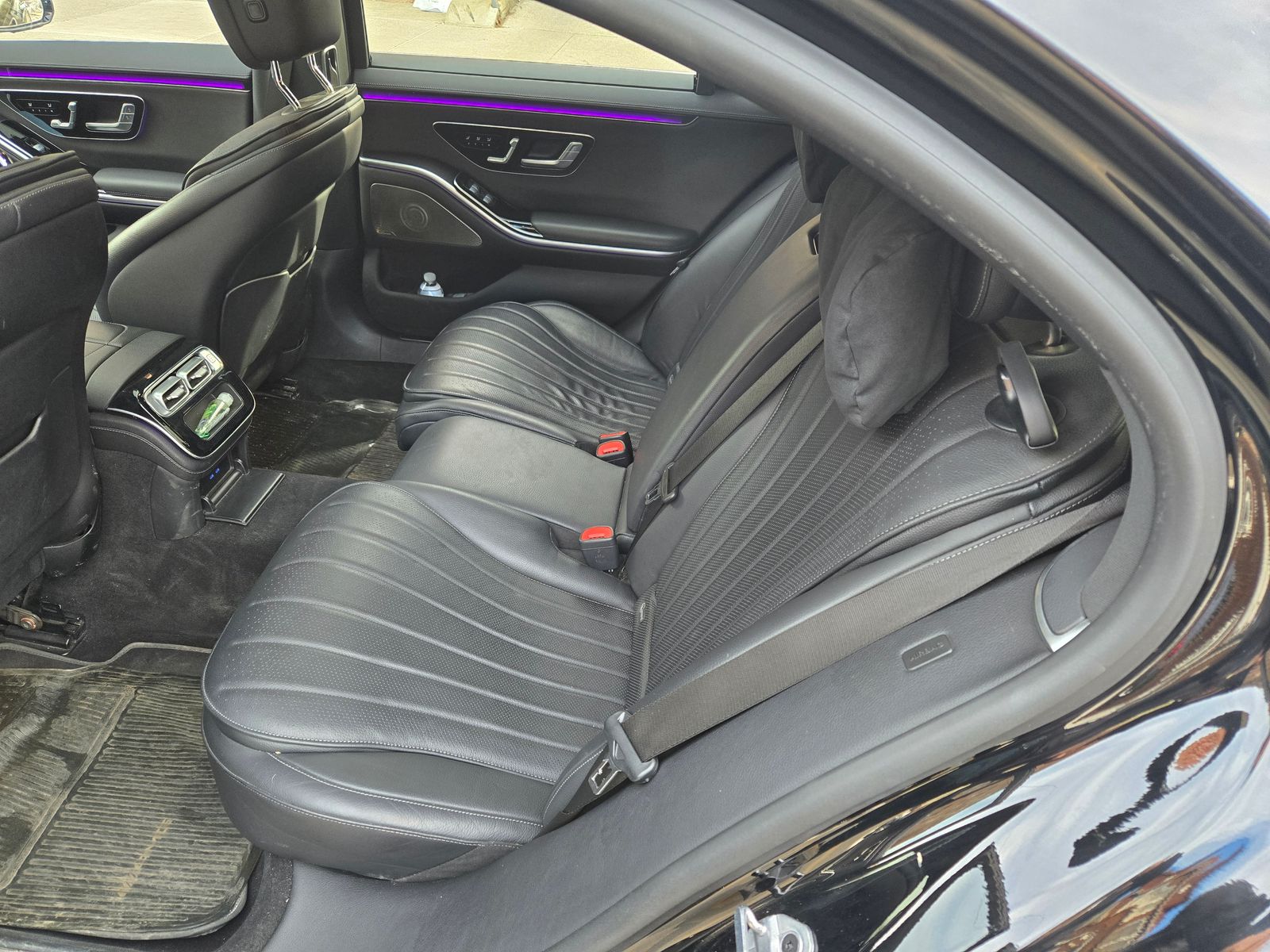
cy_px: 476
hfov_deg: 73.9
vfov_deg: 58.9
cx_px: 635
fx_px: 844
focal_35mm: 23
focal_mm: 5.4
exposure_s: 1/180
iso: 160
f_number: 1.8
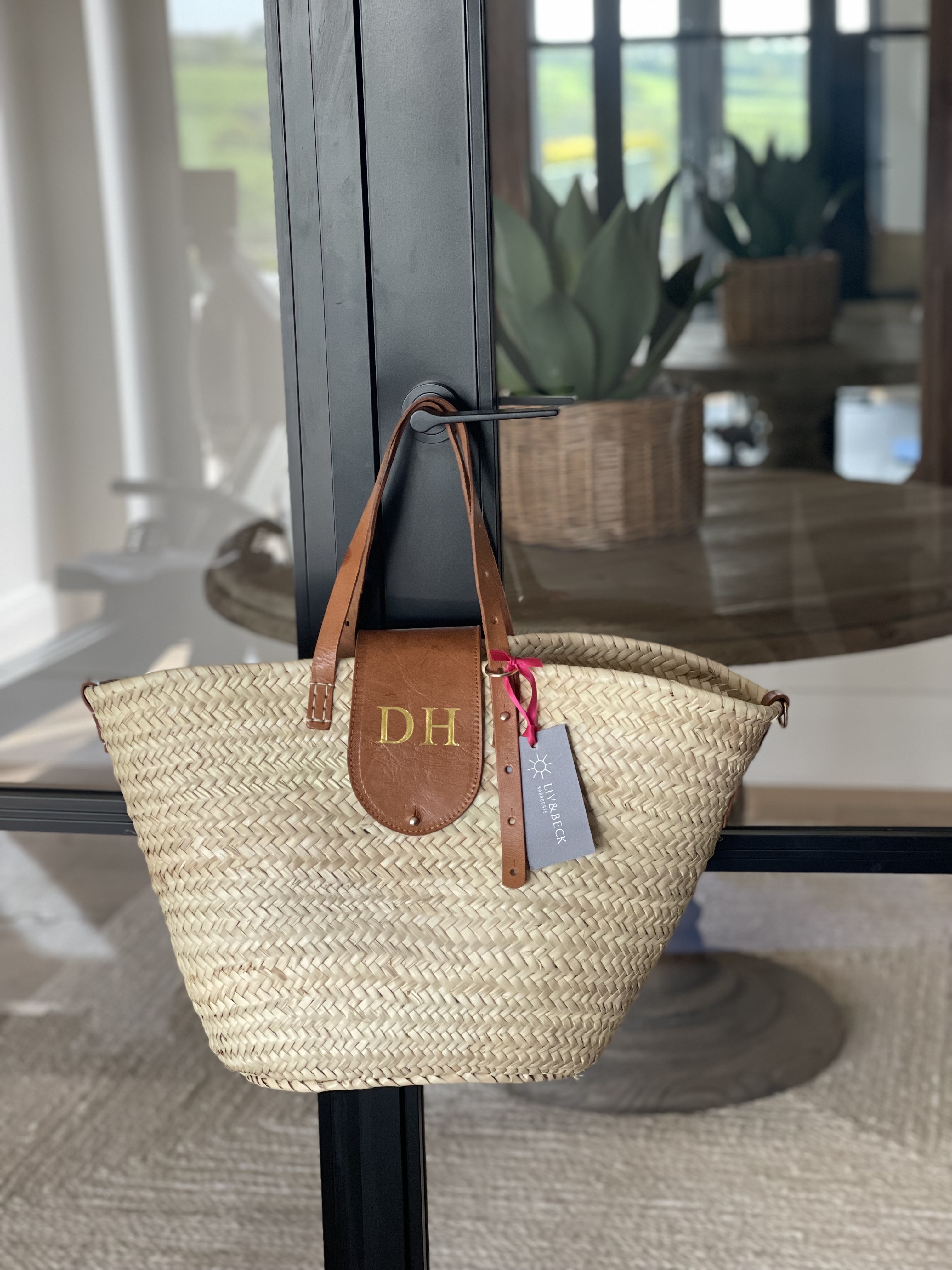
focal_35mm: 64
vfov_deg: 30.3
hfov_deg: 22.9
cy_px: 635
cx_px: 476
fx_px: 2347
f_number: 2.2
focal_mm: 7.5
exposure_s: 1/121
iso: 160
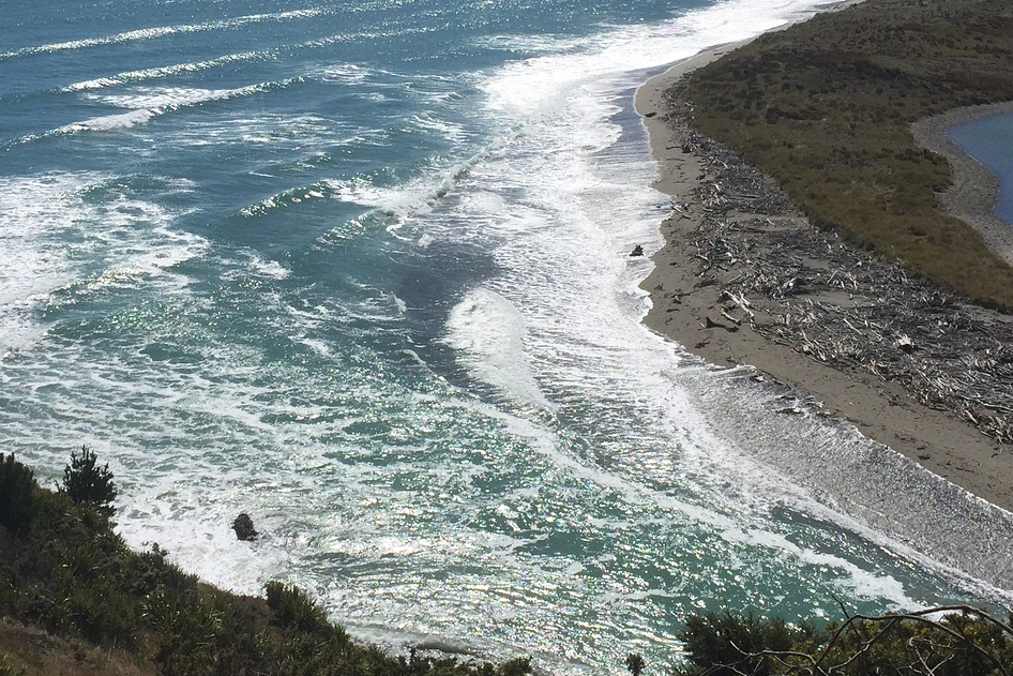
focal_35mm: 51
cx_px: 511
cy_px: 283
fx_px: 1435
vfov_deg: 26.5
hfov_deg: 38.9
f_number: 2.2
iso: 32
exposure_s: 1/7937
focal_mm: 4.15
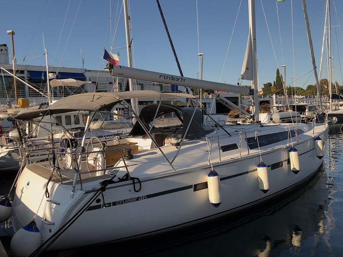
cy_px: 128
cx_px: 172
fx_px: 277
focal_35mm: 28
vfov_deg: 49.7
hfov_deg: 63.4
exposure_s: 1/1412
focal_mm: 3.99
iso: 20
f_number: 1.8
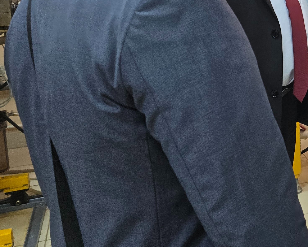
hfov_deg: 25.8
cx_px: 415
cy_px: 23
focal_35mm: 61
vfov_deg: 24.3
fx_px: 556
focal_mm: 6.3
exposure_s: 1/100
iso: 160
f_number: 1.7
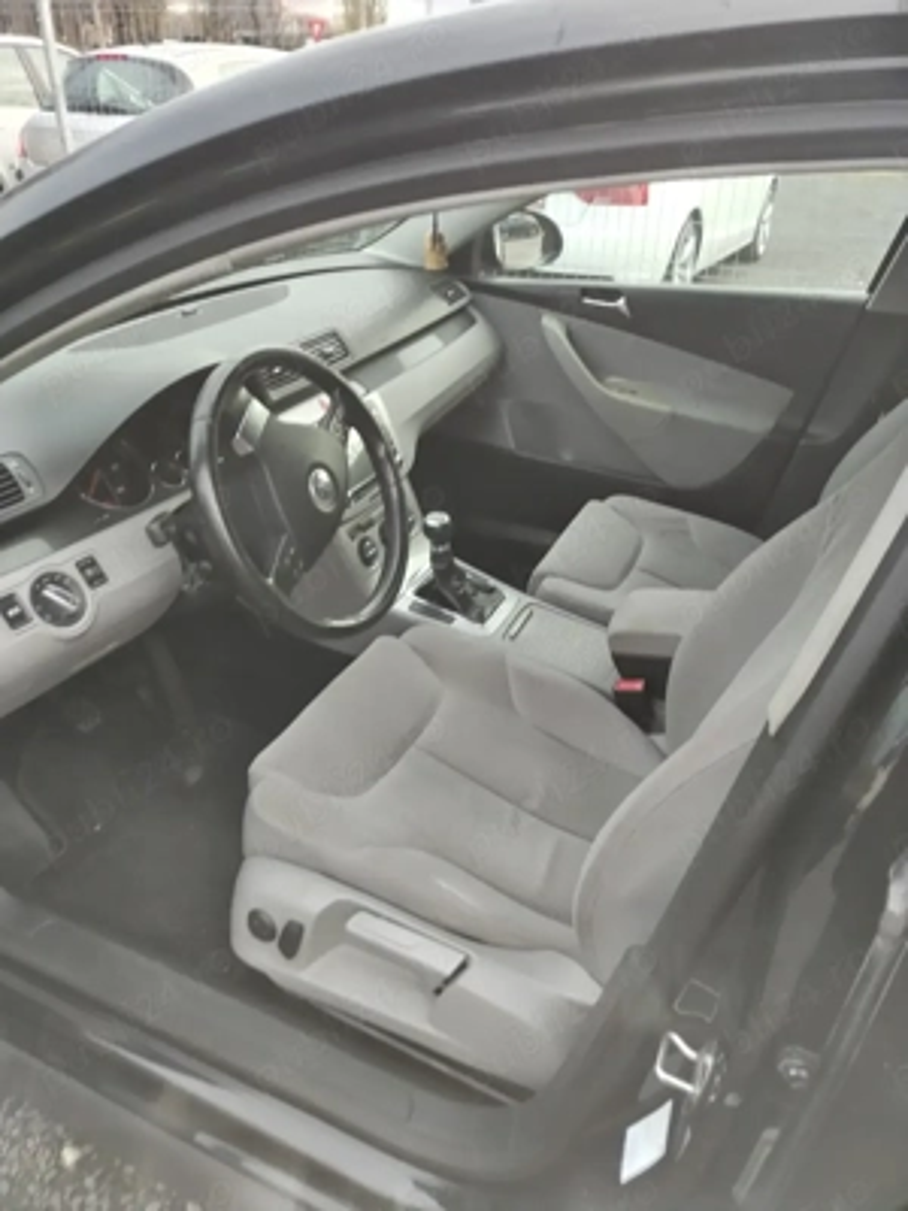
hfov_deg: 53.1
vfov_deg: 67.3
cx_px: 454
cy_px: 606
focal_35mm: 26
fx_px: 909
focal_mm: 4.75
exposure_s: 1/100
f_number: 1.8
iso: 197
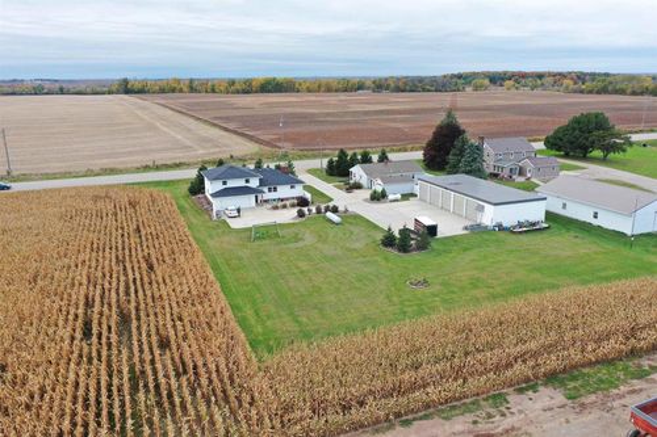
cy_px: 218
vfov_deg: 46.4
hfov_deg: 65.5
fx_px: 511
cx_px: 328
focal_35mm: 28
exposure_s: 1/100
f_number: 4
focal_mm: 10.26
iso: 100
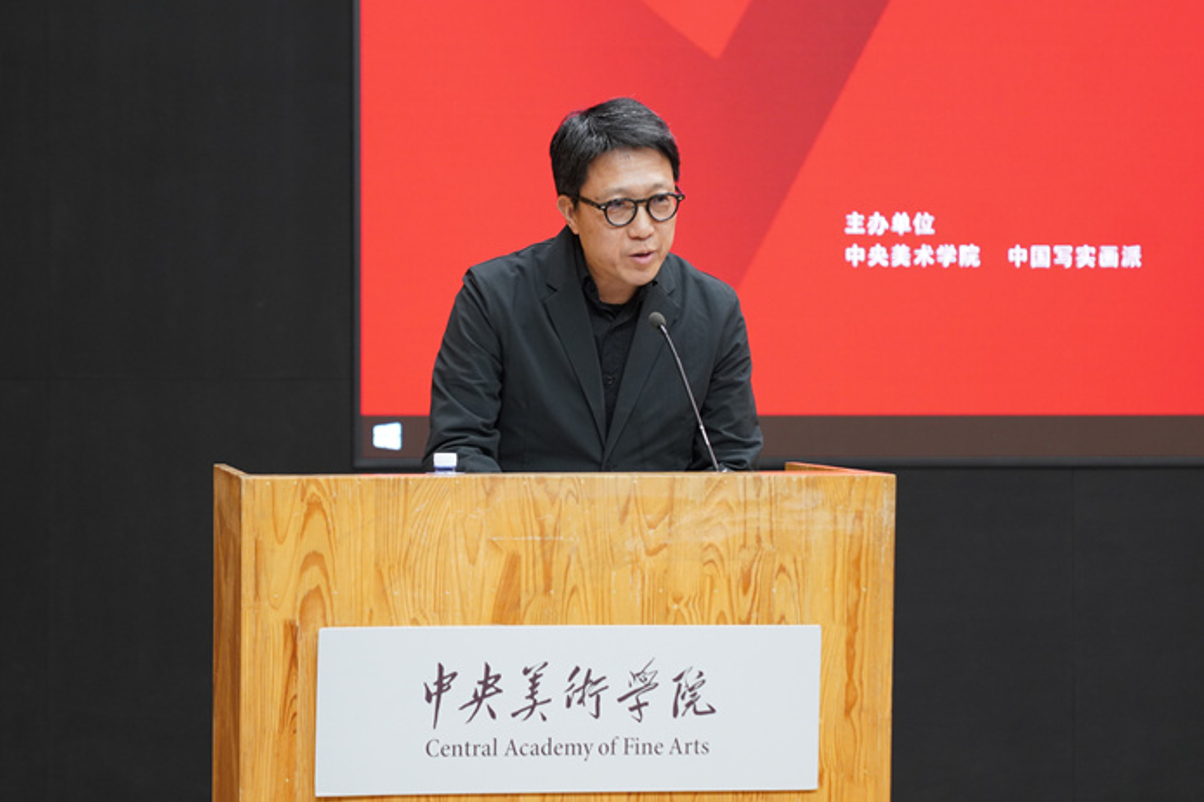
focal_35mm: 106
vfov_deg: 12.9
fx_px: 3543
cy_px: 398
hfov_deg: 19.3
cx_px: 599
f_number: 2.8
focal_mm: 70
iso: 800
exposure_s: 1/100
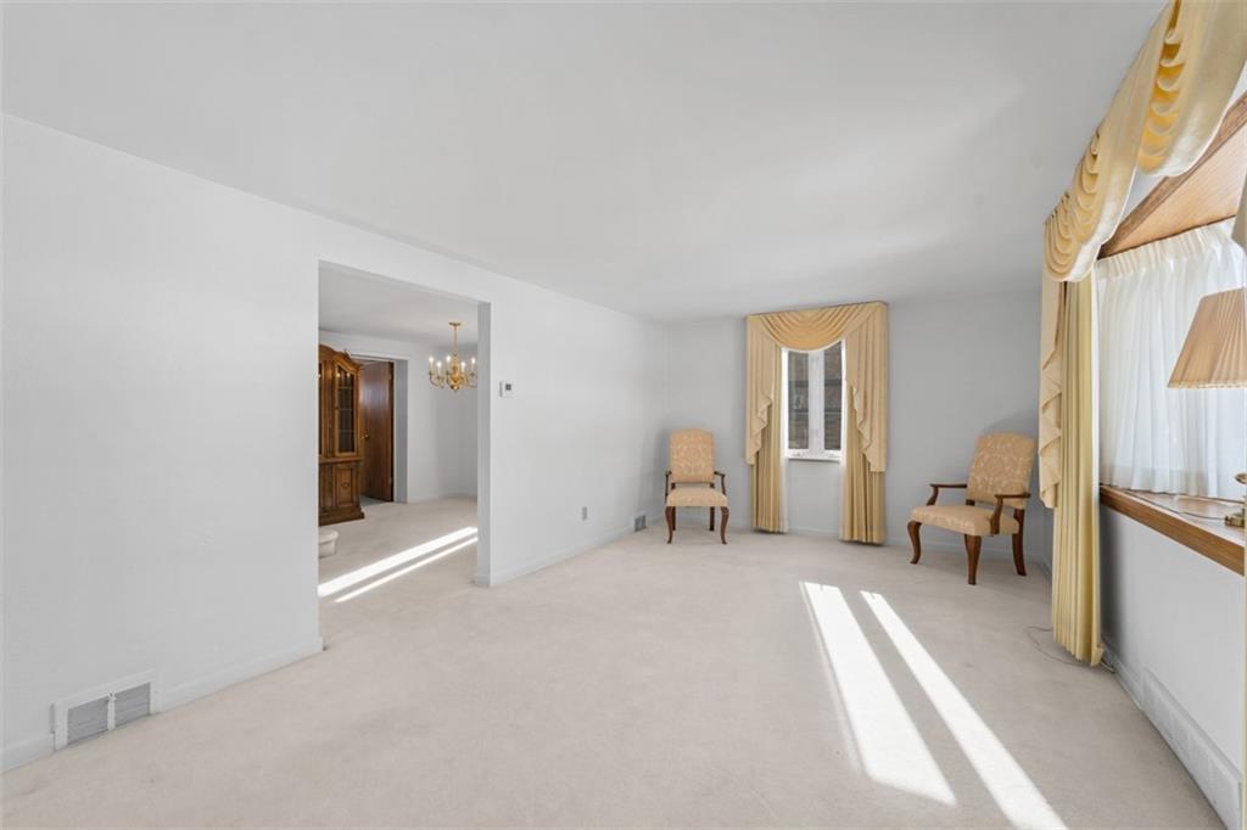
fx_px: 485
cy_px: 415
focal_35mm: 14
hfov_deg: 104.3
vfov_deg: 81.2
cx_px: 624
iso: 160
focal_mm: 14
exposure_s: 1/10
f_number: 8
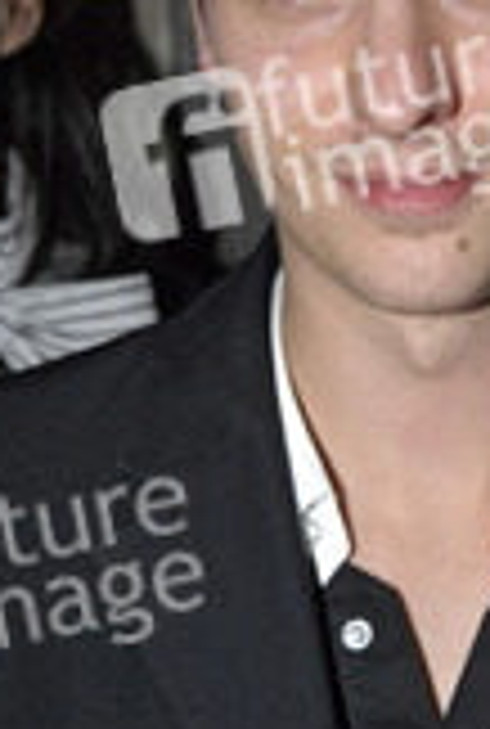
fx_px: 2252
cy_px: 360
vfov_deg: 18.4
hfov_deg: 12.3
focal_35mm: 111
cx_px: 468
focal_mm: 30
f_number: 4.5
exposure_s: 1/50
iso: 800
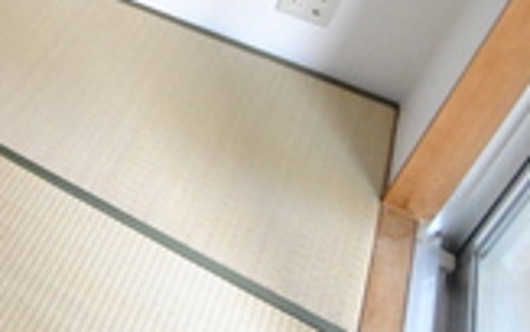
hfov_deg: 26.4
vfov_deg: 23.7
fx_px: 694
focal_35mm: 48
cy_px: -98
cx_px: -309
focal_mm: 8
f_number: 4.5
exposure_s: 1/50
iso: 1600
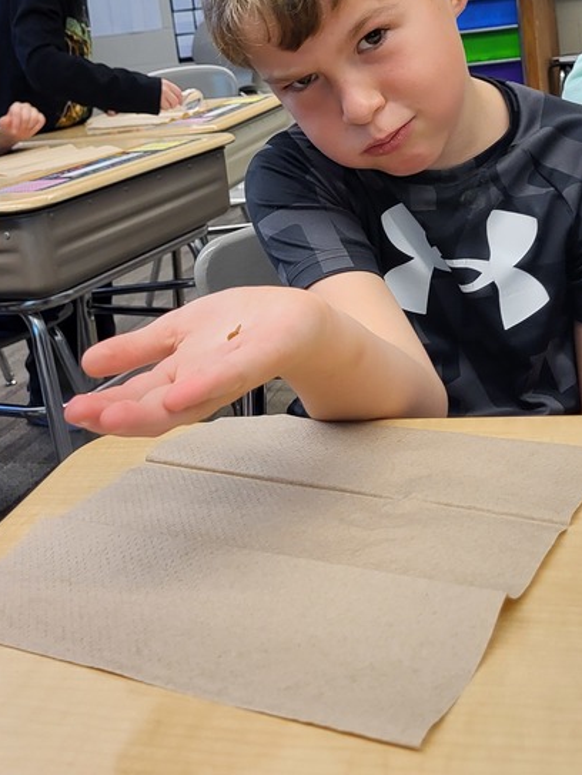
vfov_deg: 37.8
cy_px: 181
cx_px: 327
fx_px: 1097
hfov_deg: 29.7
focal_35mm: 49
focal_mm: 5.4
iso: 200
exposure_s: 1/40
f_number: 1.8
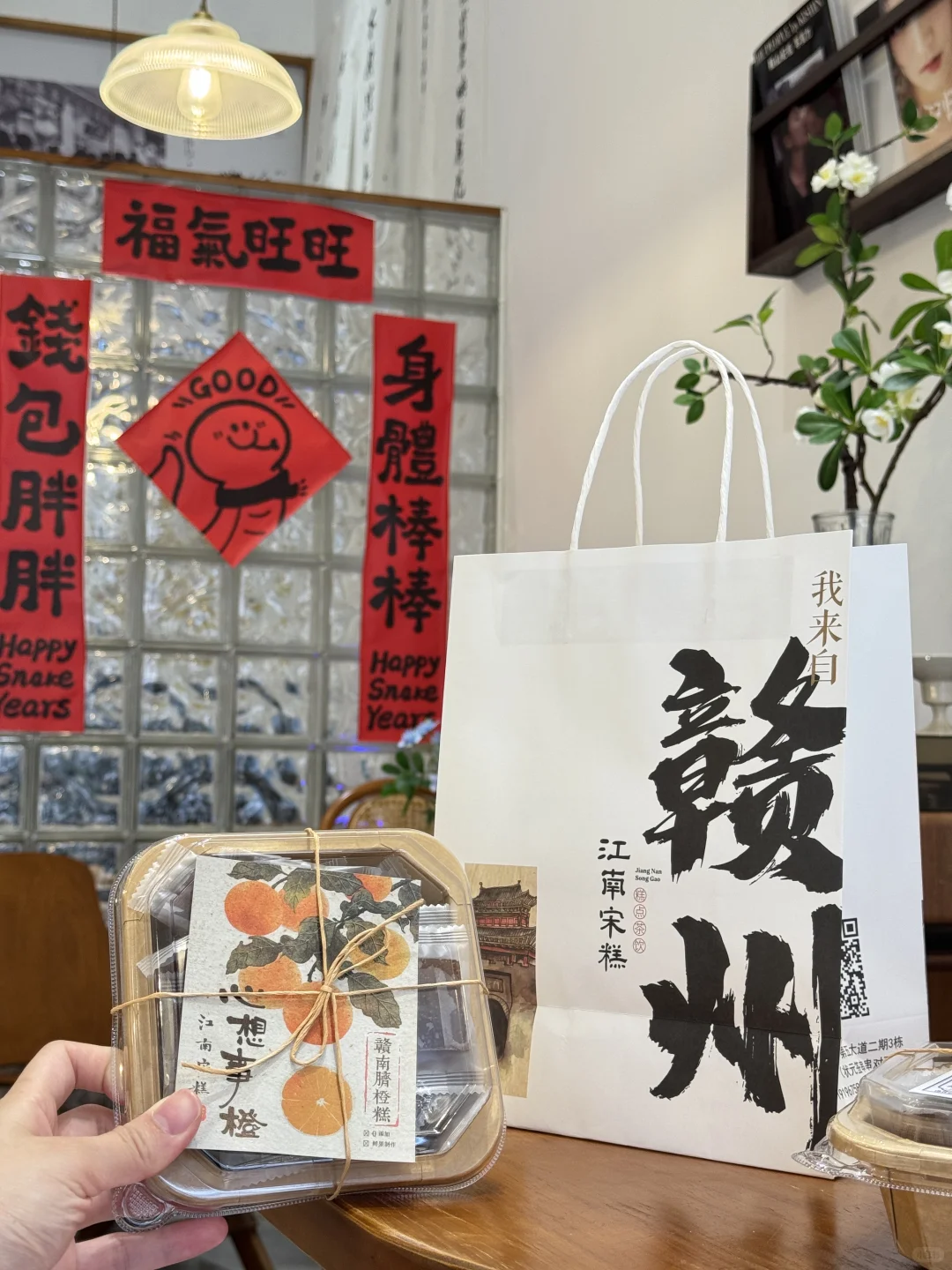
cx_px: 476
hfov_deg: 30.3
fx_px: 1760
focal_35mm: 48
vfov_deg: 39.7
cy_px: 635
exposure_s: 1/50
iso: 64
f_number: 1.78
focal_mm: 6.76
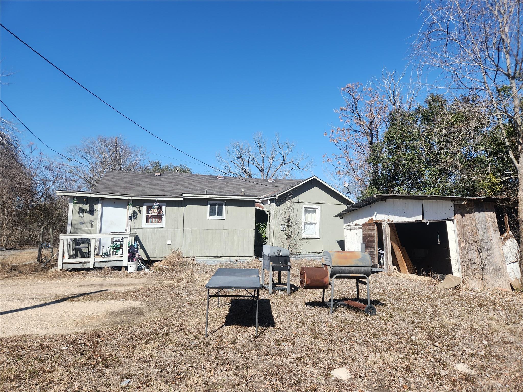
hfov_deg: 73.9
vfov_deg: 58.9
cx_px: 262
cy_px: 196
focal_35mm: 23
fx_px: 347
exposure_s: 1/1453
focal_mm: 5.4
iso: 20
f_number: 1.8
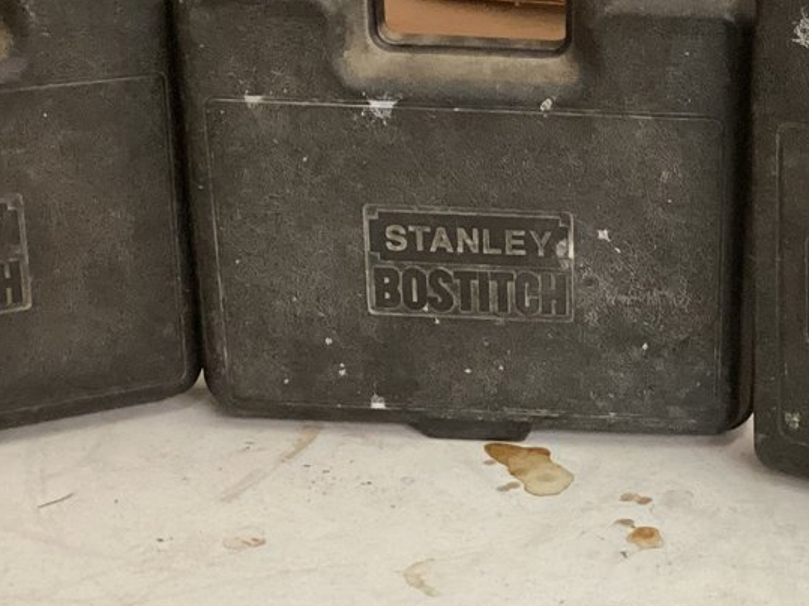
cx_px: 745
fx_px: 2033
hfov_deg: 21.9
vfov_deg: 17.0
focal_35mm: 87
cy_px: 349
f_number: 2.4
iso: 400
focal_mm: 3.3
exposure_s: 1/40
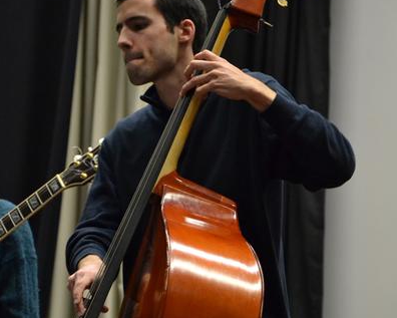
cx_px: 198
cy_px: 206
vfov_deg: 6.9
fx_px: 2629
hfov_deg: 8.6
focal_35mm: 224
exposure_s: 1/60
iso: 2800
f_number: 5.6
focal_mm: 105
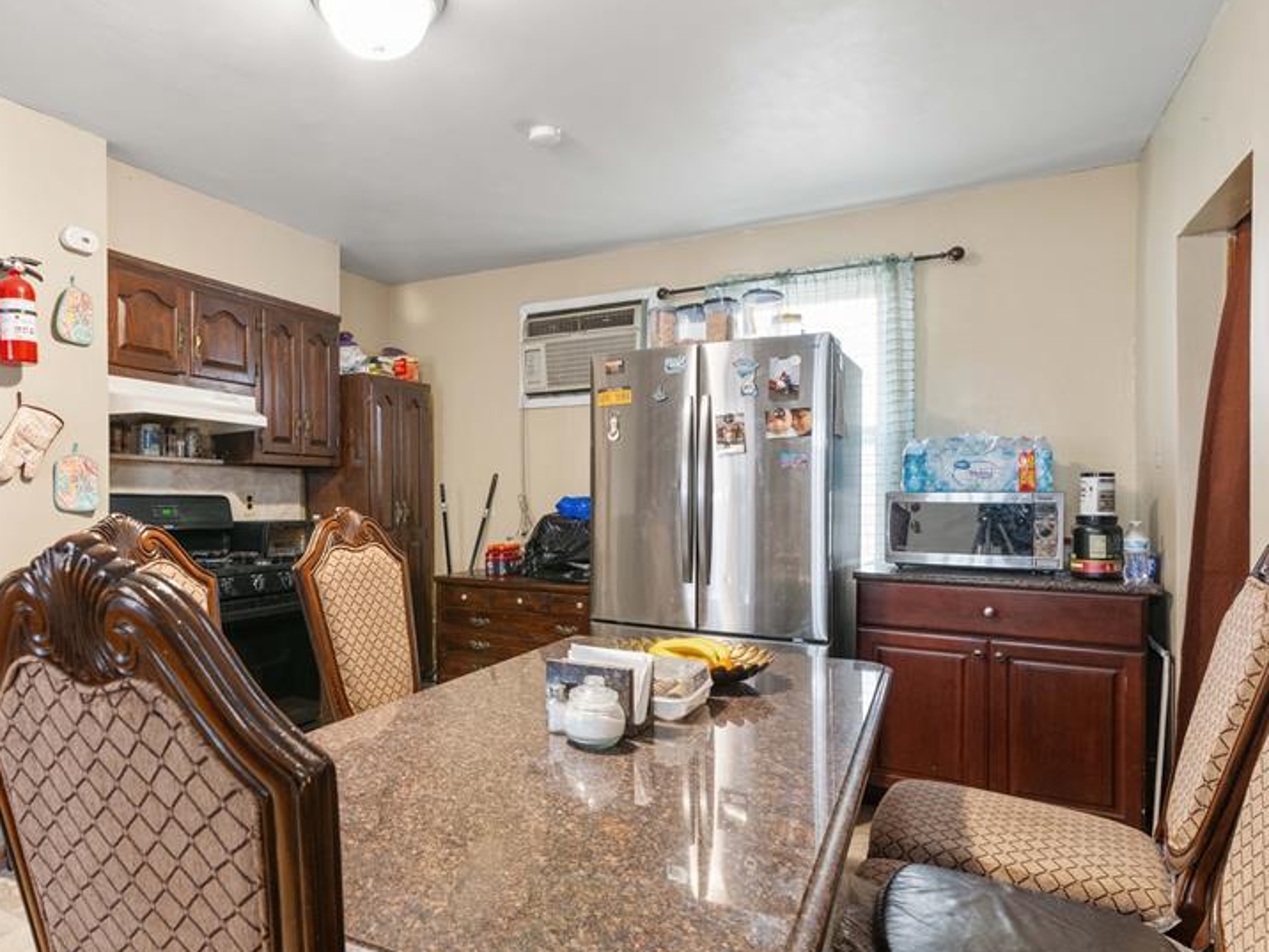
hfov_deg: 74.5
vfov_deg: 61.0
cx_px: 447
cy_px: 502
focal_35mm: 22
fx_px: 807
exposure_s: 1
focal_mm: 16
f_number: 8
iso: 800
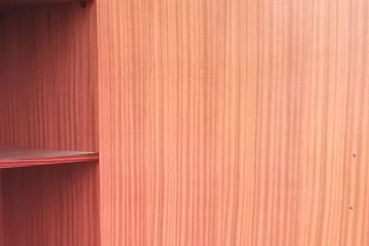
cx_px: 37
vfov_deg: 15.5
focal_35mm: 84
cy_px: 319
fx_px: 861
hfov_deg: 23.5
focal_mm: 3.3
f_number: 2.2
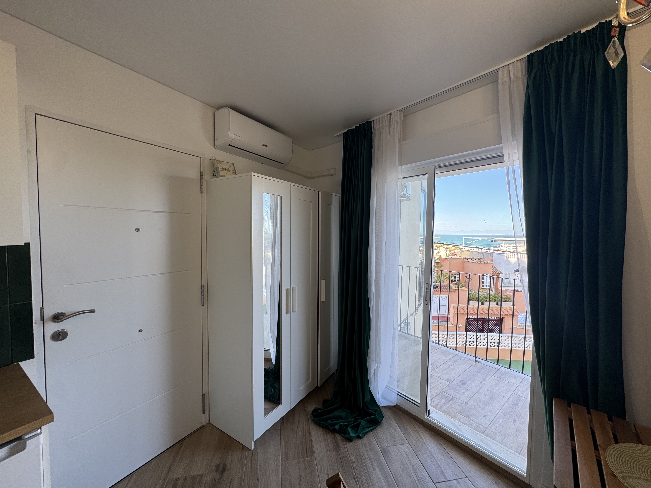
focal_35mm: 14
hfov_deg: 102.1
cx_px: 326
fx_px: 263
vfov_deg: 85.7
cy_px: 244
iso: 40
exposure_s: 1/157
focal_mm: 2.22
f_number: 2.2
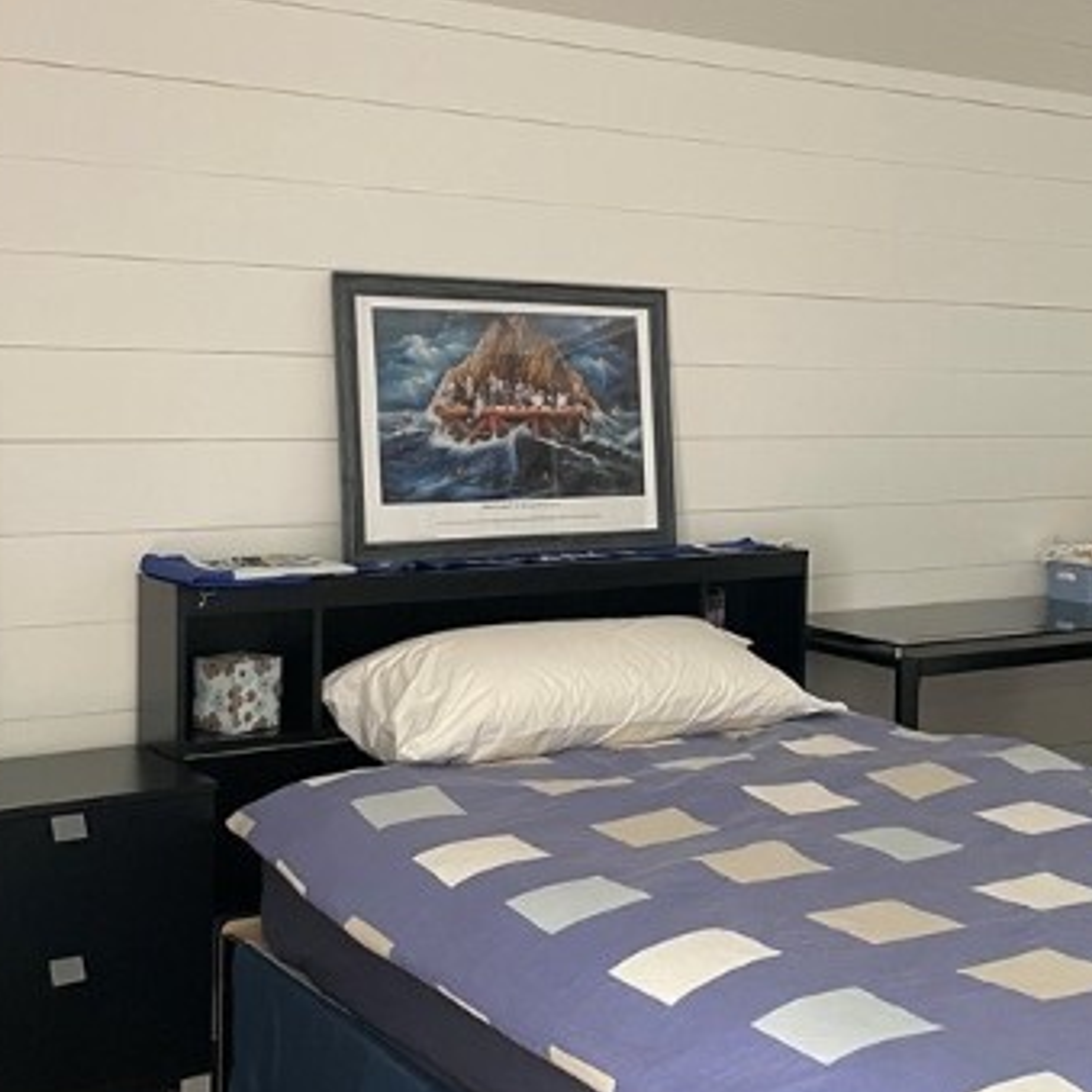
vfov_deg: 32.8
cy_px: 509
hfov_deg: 32.1
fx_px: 1856
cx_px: 828
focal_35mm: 52
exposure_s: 1/60
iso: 250
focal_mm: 4.2
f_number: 1.6
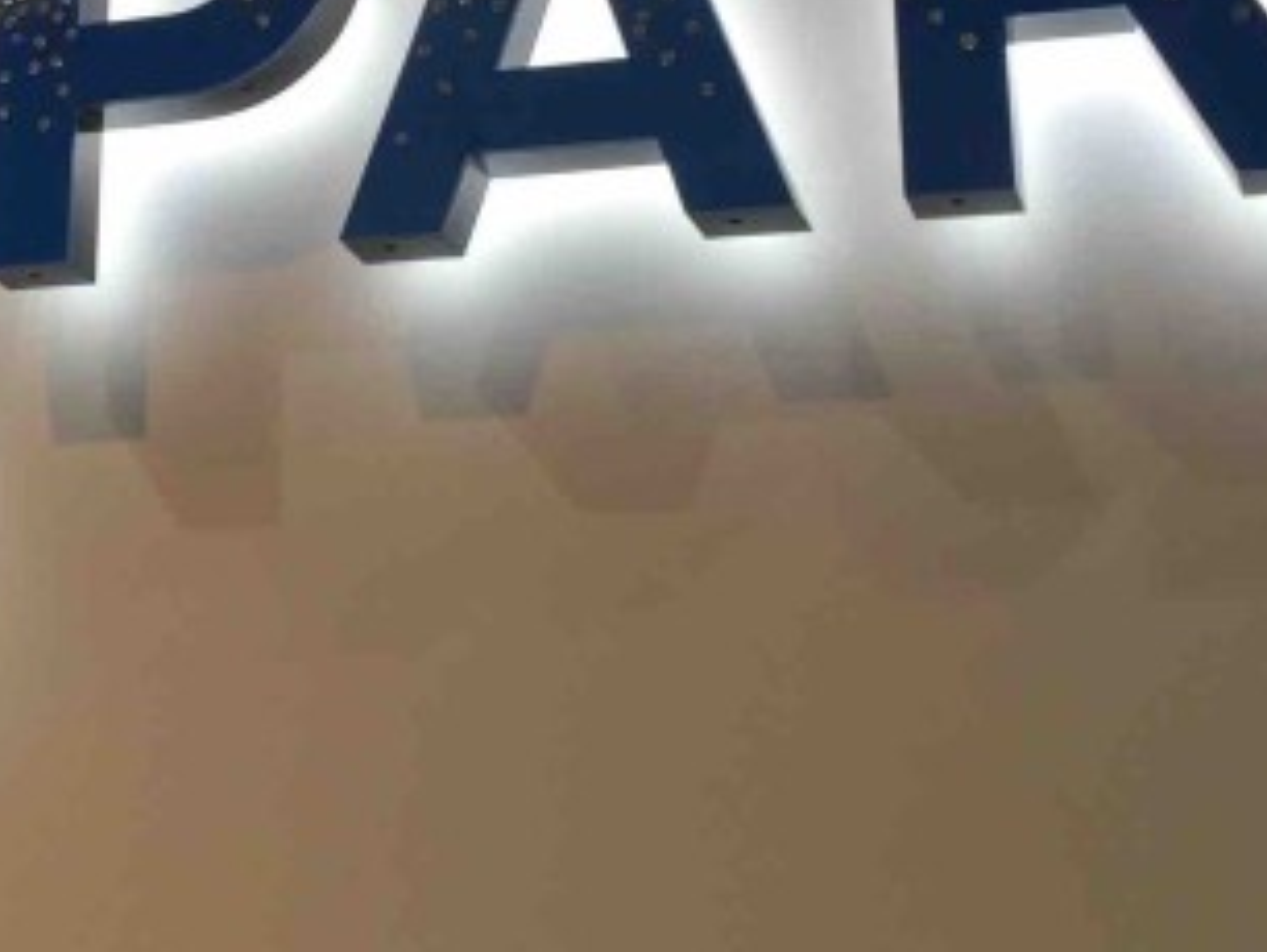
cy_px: -33
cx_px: -37
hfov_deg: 19.6
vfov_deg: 15.0
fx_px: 3553
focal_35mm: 97
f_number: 2.2
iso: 32
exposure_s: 1/120
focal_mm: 4.15
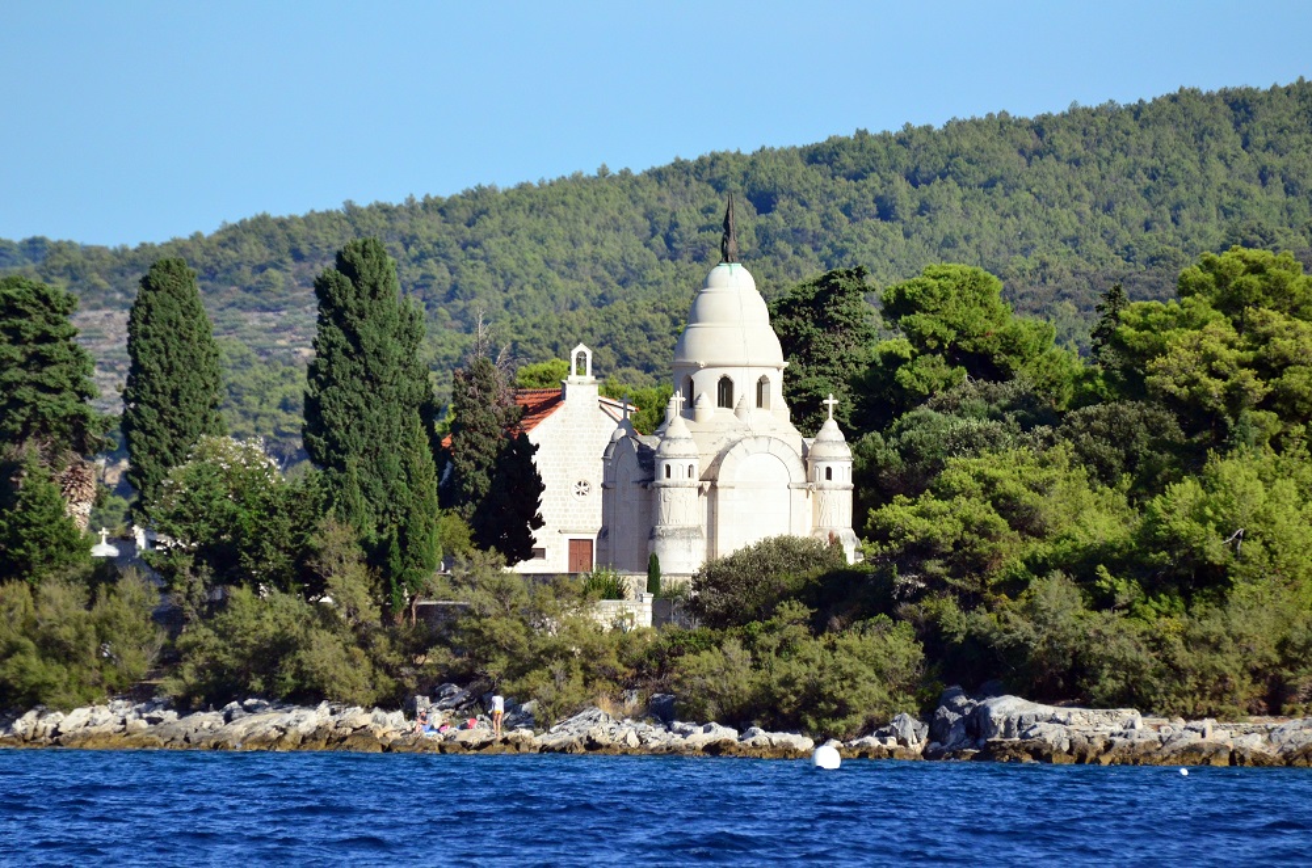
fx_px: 16363
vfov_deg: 3.0
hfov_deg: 4.6
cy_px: 434
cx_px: 656
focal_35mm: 450
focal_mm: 300
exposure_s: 1/8000
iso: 1600
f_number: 5.6
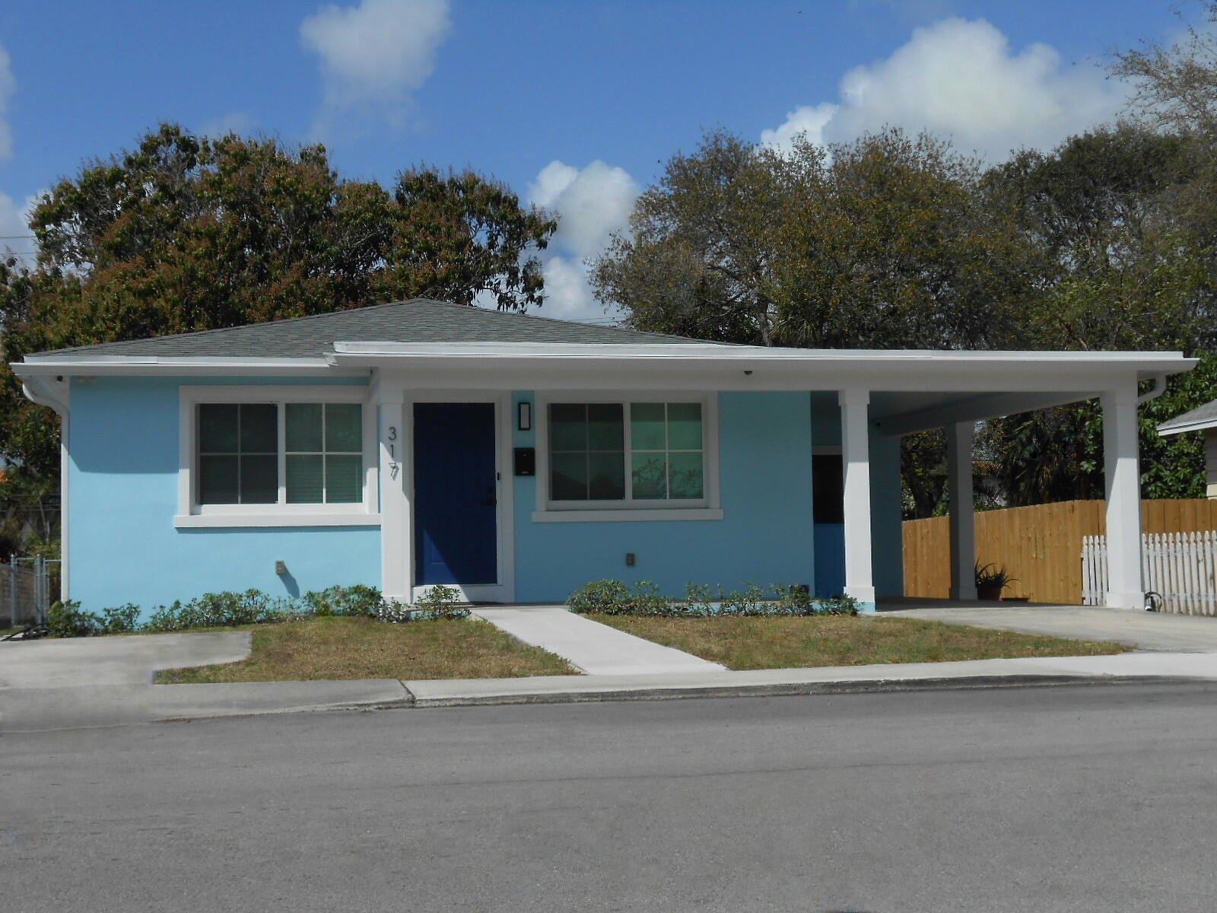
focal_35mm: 49
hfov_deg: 38.9
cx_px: 608
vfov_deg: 29.7
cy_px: 456
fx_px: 1723
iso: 80
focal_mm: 8.8
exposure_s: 1/1250
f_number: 4.8
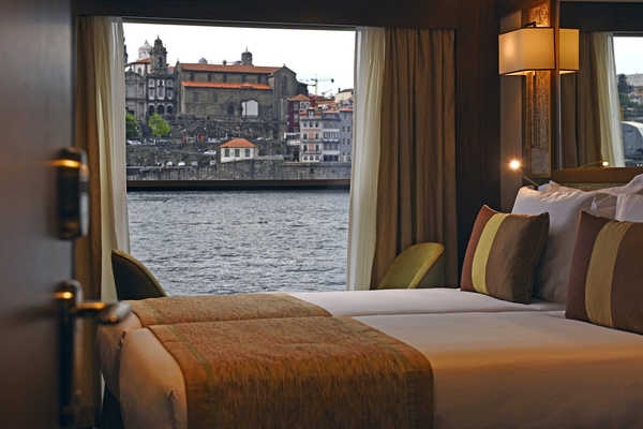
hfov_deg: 36.2
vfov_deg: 24.6
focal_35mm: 55
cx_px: 322
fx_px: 982
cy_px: 214
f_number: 7.1
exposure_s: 1/100
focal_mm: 55
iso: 200
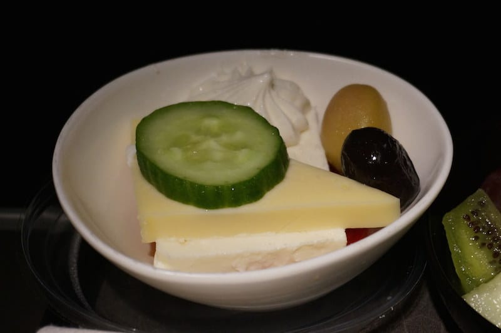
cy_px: 166
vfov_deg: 20.1
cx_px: 250
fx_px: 939
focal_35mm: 68
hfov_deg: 29.9
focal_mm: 45
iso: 1600
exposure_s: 1/80
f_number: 5.6
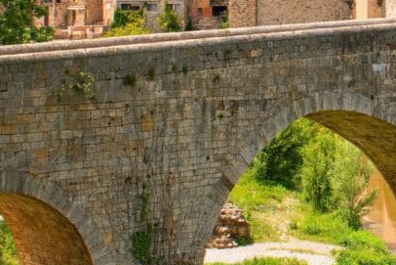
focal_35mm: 116
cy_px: 35
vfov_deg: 11.8
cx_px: 443
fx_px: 1276
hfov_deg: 17.0
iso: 160
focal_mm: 31
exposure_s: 1/160
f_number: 13
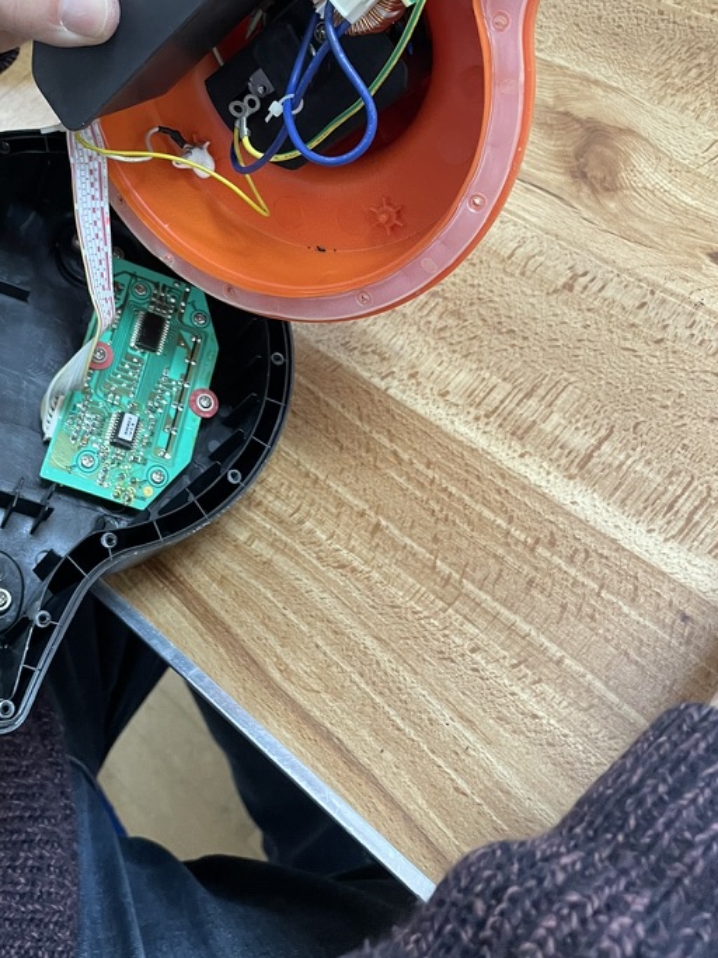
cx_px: 247
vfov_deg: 46.7
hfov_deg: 36.5
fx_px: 1079
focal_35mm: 39
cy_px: 281
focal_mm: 4.2
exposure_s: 1/60
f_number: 1.6
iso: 200
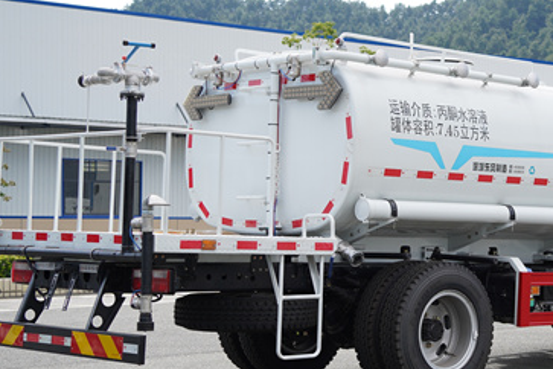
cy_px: 182
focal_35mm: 86
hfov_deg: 23.2
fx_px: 1321
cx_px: 459
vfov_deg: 15.9
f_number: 3.2
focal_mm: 39
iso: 100
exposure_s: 1/640
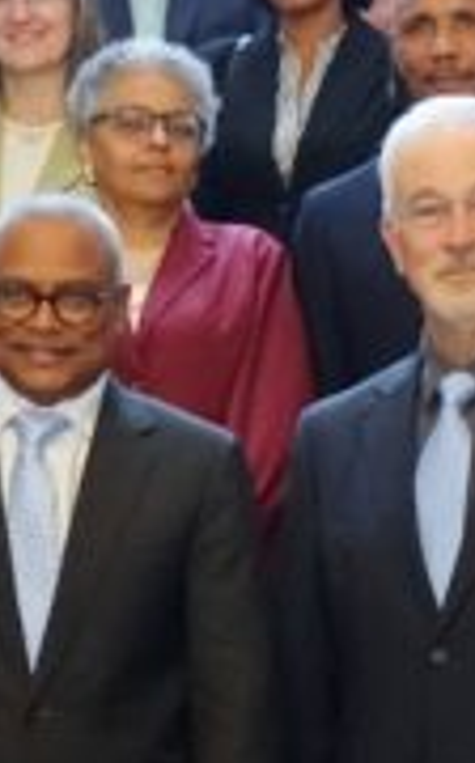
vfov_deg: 14.1
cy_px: 640
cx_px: 131
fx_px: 3055
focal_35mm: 147
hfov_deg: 8.9
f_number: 3.2
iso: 2000
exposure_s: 1/200
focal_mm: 13.37
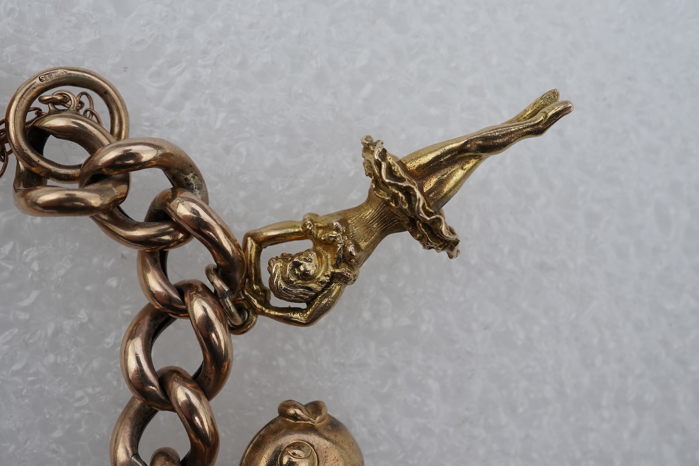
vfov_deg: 29.9
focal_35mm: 45
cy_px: 233
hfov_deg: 43.6
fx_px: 874
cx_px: 350
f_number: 16
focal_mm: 30
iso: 400
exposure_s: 1/125
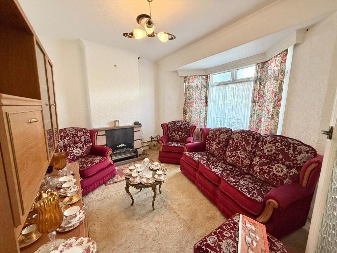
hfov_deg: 102.1
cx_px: 168
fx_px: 136
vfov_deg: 85.7
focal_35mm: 14
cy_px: 126
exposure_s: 1/100
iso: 320
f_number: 2.2
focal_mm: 2.22
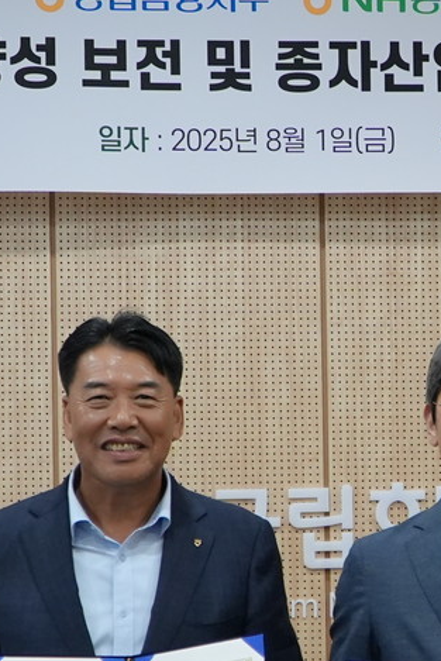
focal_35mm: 90
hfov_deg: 14.9
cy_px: 471
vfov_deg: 22.5
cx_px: 478
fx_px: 1652
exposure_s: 1/160
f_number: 4
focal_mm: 22
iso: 1600
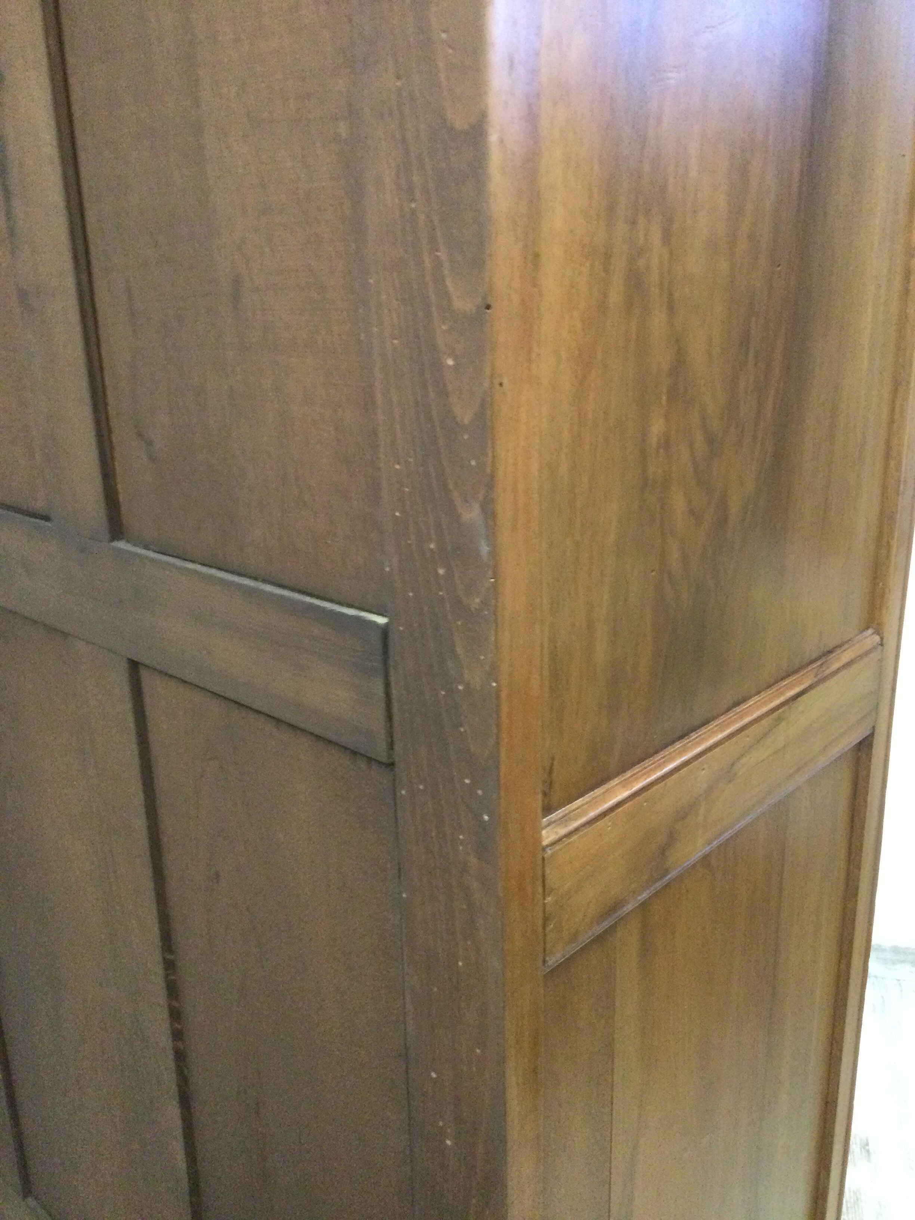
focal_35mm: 31
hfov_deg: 45.4
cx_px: 458
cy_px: 610
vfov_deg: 58.4
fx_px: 1093
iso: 200
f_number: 2.4
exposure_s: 1/17
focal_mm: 3.3
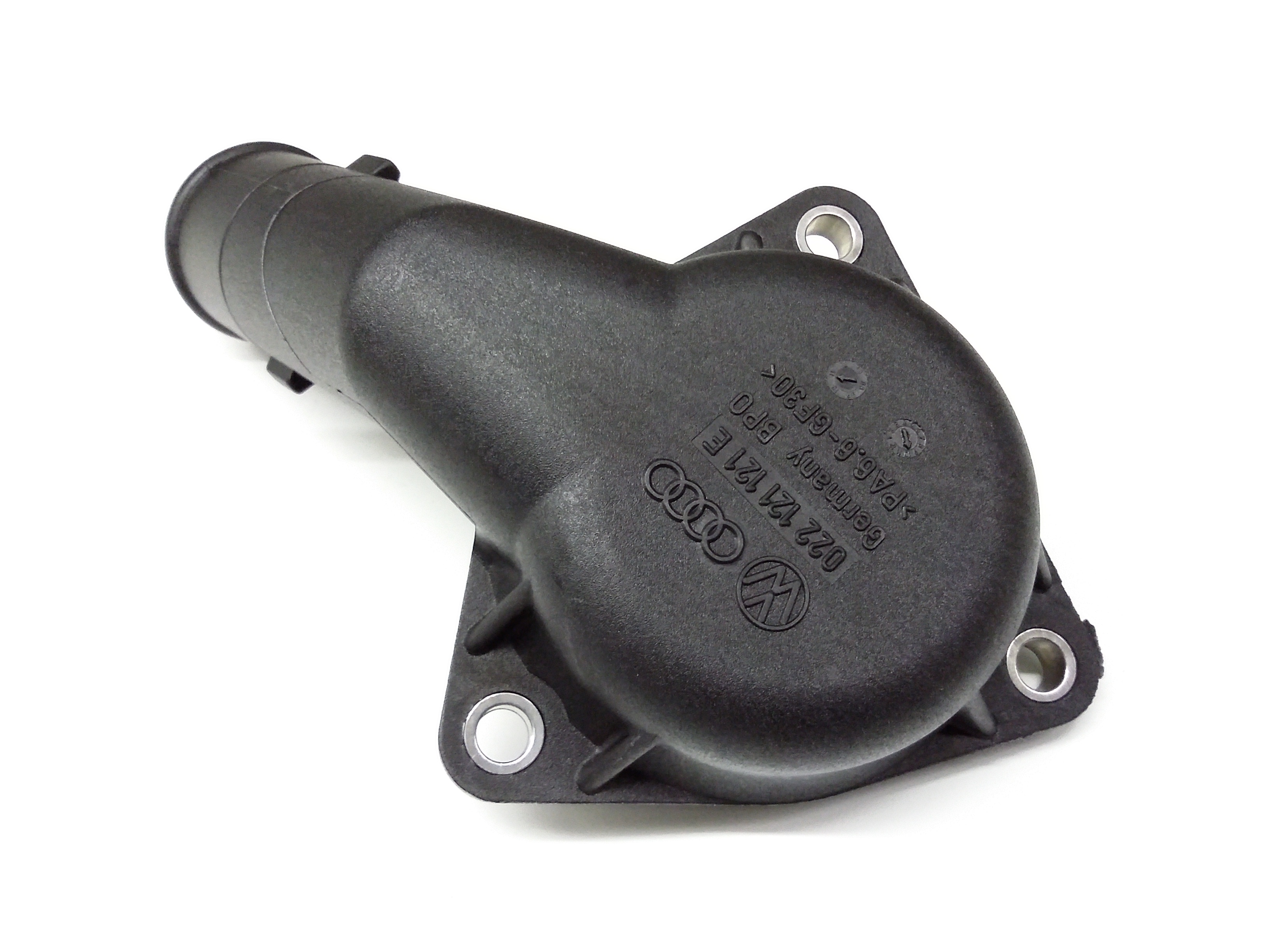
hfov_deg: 56.8
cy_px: 476
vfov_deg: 44.2
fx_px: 1174
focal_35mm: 32
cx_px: 635
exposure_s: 1/15
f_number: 2.4
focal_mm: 3.4
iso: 320
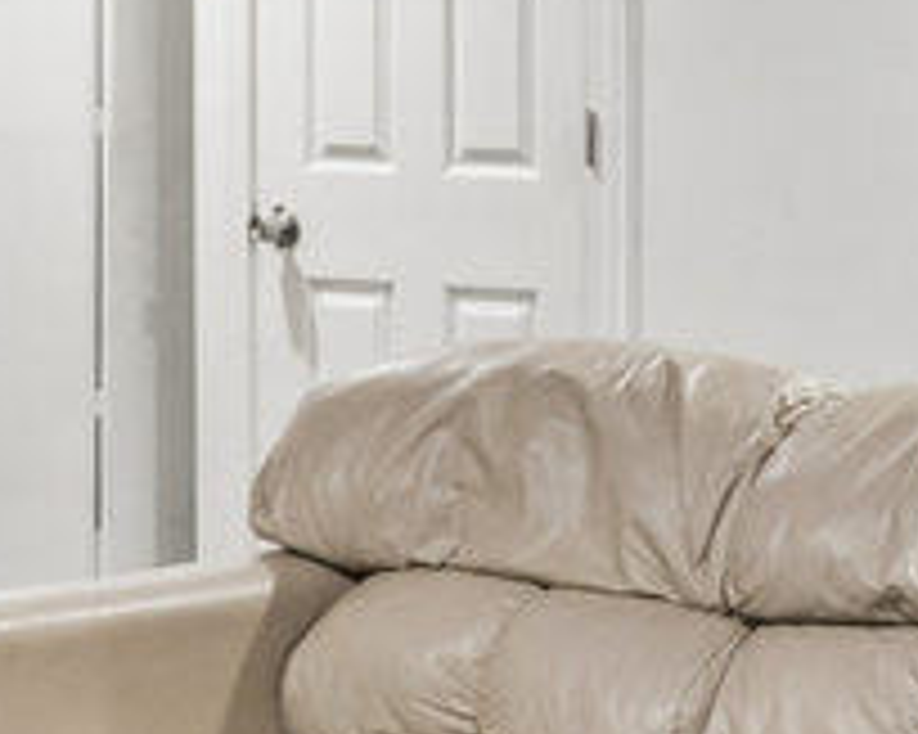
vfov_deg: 13.5
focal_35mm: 112
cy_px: -14
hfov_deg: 16.8
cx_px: 891
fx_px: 3042
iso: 400
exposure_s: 1/6
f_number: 8
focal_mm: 10
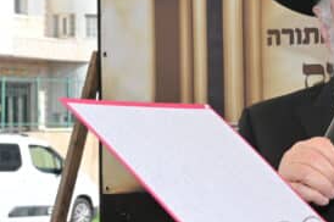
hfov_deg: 15.5
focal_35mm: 131
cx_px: 311
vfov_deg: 10.4
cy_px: 113
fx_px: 1214
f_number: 7.1
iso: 100
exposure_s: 1/160
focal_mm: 35
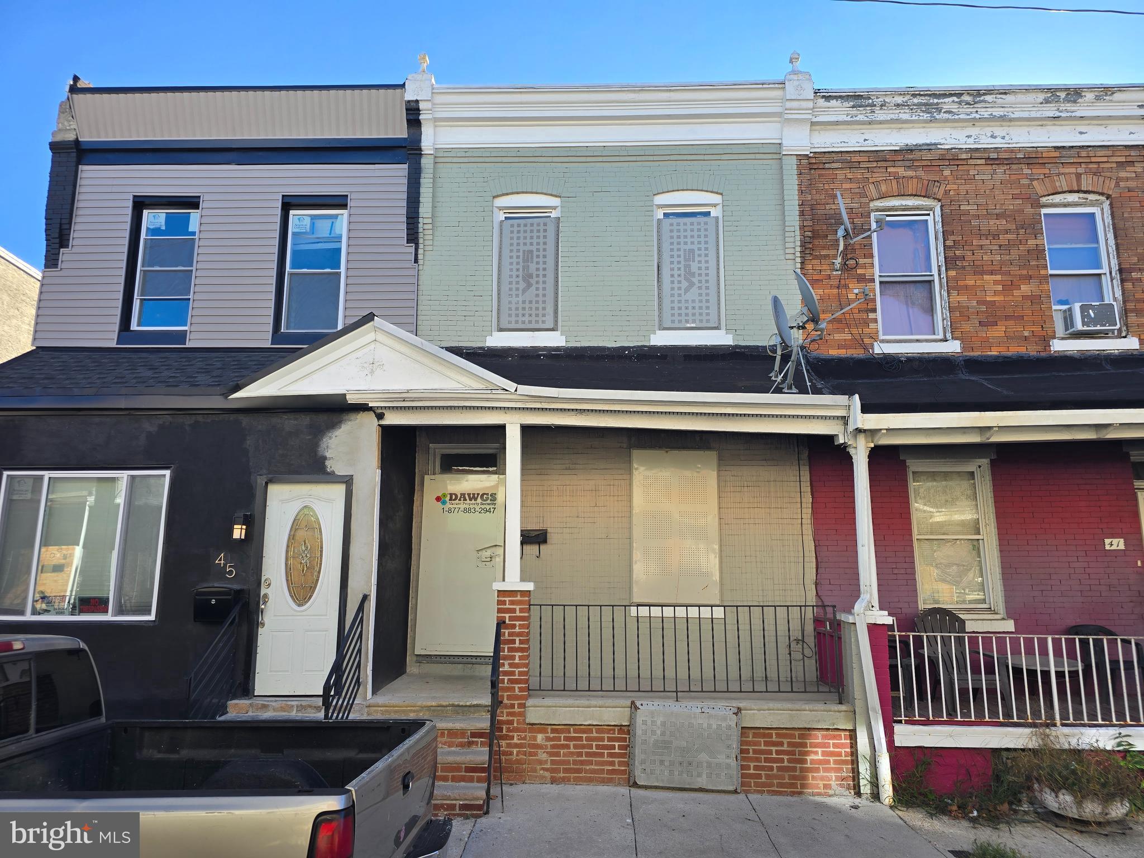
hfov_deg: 73.9
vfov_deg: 58.9
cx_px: 572
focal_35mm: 23
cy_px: 429
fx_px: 760
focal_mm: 6.3
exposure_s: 1/334
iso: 12
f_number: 1.7
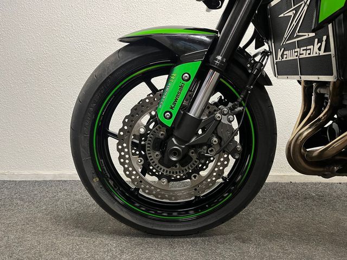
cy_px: 130
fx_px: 261
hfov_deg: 67.3
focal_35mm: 26
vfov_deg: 53.1
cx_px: 174
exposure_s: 1/50
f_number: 1.6
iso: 200
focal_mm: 5.1
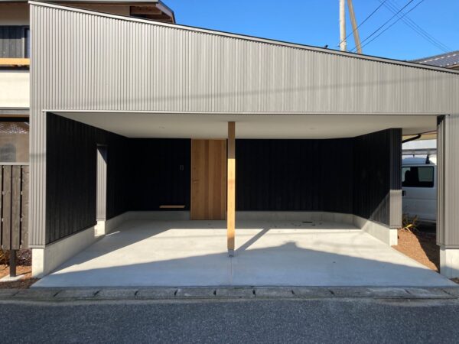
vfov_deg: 49.7
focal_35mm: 28
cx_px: 230
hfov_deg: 63.4
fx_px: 371
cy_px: 172
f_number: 1.8
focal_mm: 3.99
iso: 20
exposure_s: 1/1215
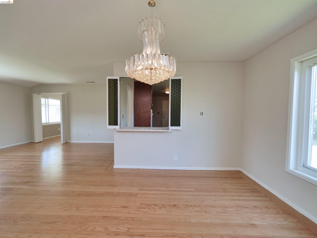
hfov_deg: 102.1
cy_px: 119
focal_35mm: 14
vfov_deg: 85.7
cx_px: 158
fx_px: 128
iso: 800
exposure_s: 1/160
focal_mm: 7
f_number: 4.5
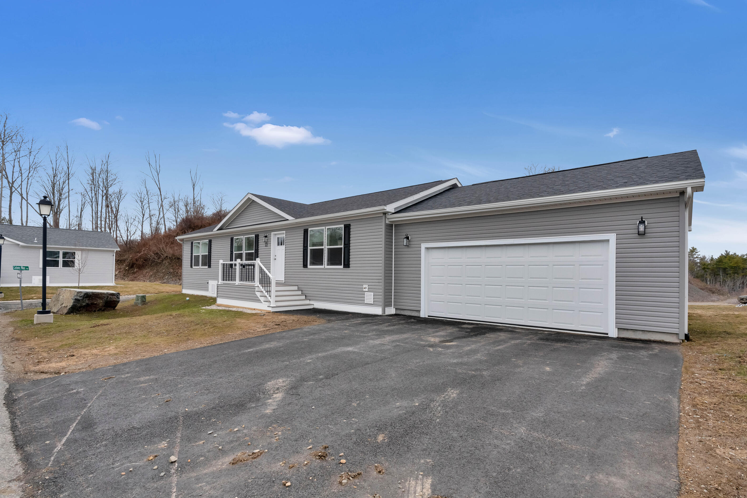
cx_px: 383
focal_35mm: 17
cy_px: 262
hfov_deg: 93.3
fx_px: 353
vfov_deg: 70.4
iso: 800
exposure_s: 1/750
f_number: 8
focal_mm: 16
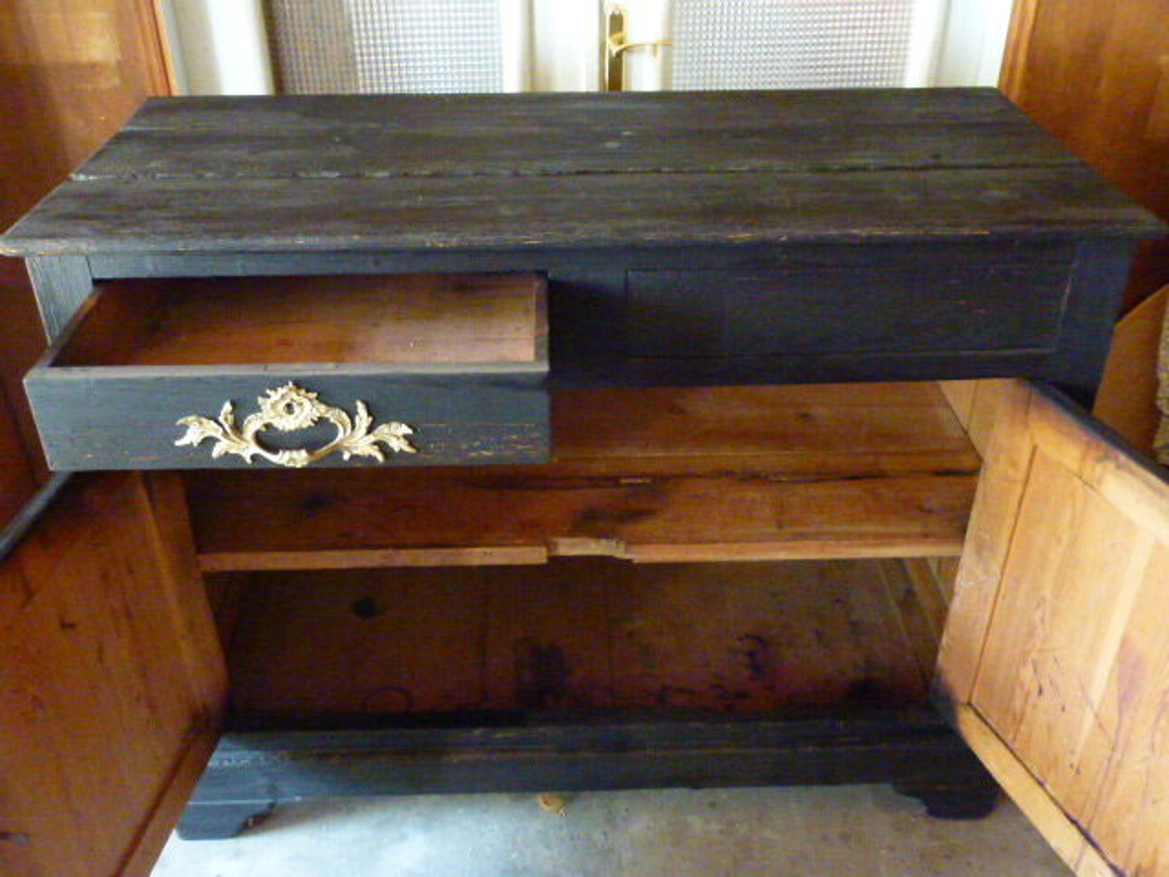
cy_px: 438
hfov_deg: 58.4
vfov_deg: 45.4
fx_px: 1047
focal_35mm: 31
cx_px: 584
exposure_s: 1/15
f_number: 3.5
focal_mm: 5.4
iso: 1600
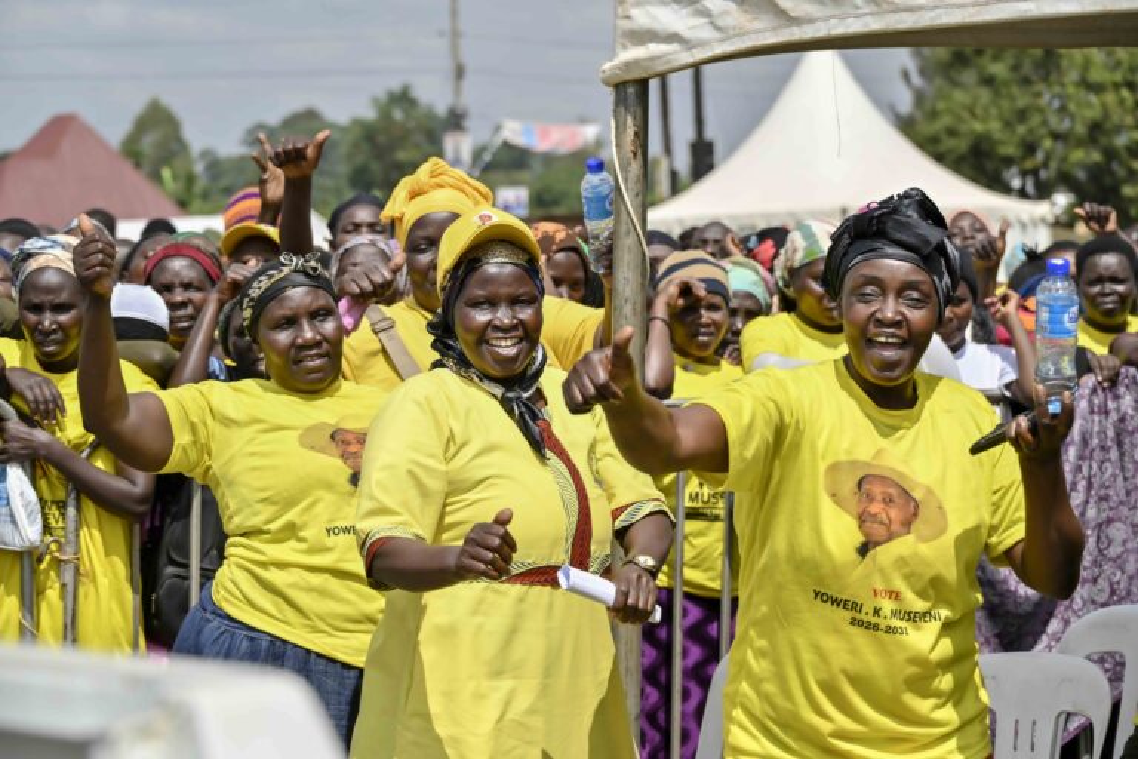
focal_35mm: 115
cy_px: 380
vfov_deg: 11.9
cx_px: 569
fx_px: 3635
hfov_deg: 17.8
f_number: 6.7
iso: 250
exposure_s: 1/1250
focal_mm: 115
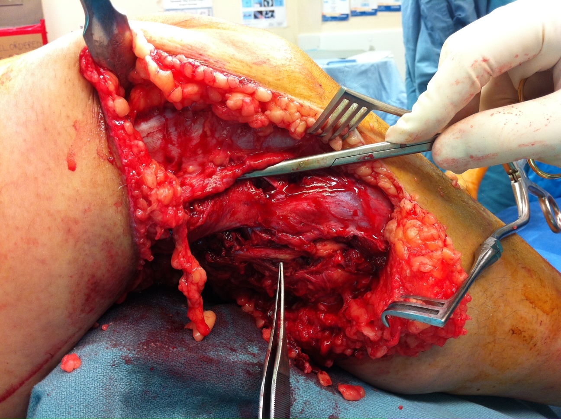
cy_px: 210
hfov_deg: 52.7
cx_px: 280
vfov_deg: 40.6
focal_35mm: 35
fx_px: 566
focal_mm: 3.85
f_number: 2.8
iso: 80
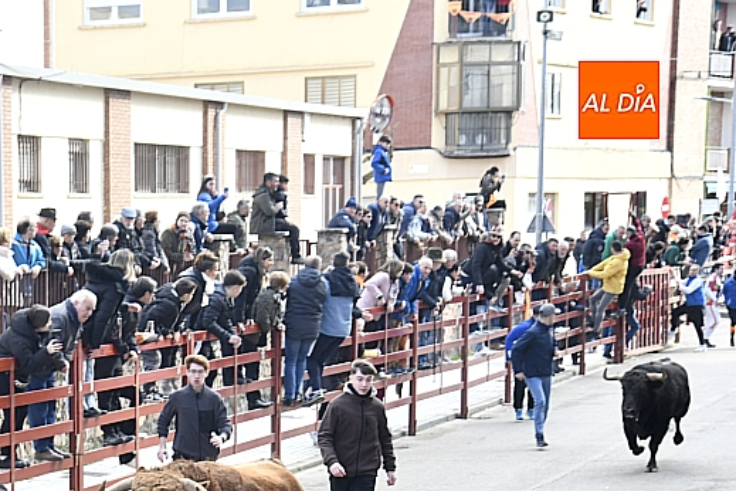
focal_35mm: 111
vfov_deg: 12.1
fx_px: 2269
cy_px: 539
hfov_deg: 17.8
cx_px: -72
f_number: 6.3
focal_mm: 48
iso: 640
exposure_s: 1/400
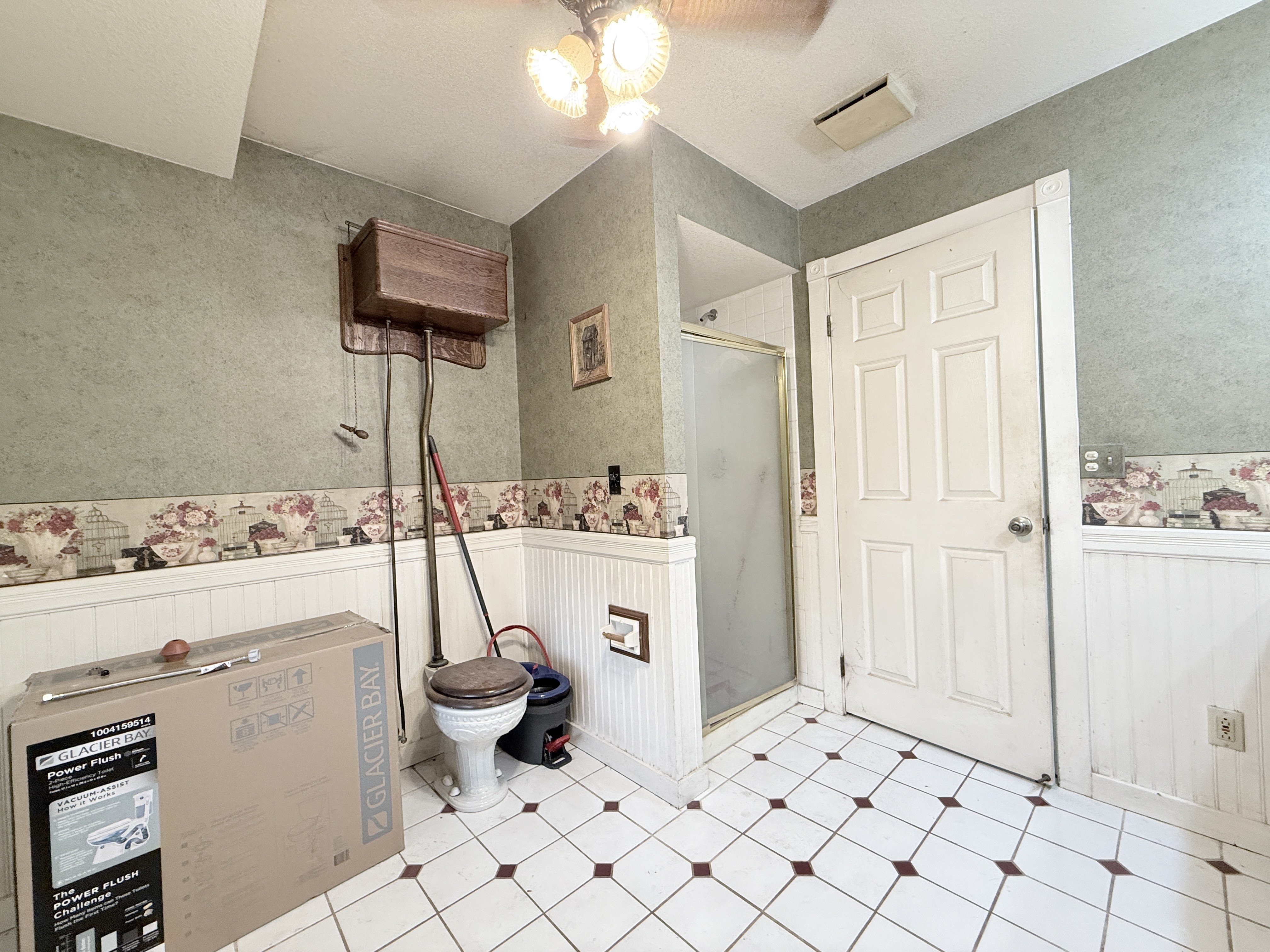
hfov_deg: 102.1
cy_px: 476
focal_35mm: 14
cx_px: 635
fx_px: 514
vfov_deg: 85.7
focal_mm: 2.22
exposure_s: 1/60
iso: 200
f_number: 2.2
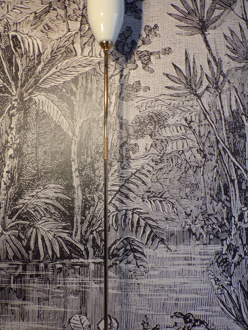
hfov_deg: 33.6
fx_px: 411
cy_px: 180
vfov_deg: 43.8
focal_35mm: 43
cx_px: 108
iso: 200
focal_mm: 5.8
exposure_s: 1/25
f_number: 3.2
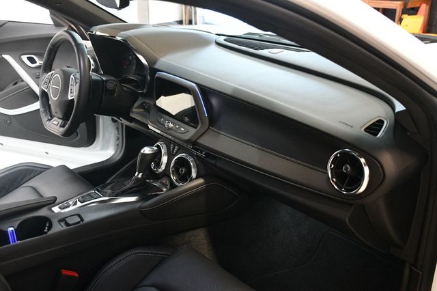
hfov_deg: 49.6
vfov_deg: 34.2
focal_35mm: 39
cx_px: 218
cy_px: 146
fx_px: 473
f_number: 3.8
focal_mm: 26
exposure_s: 1/60
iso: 3200
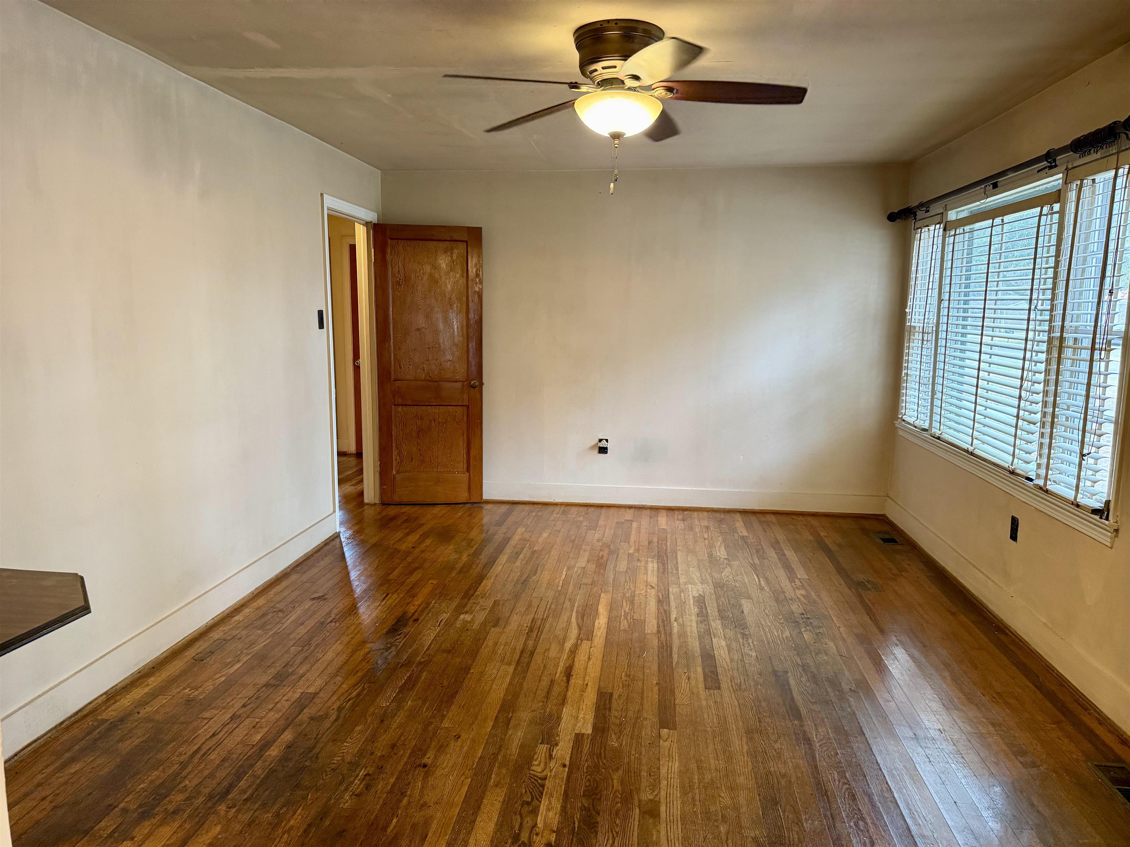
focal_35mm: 24
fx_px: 783
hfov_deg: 71.6
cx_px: 565
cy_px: 424
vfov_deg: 56.8
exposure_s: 1/60
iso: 320
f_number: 1.78
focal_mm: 6.76
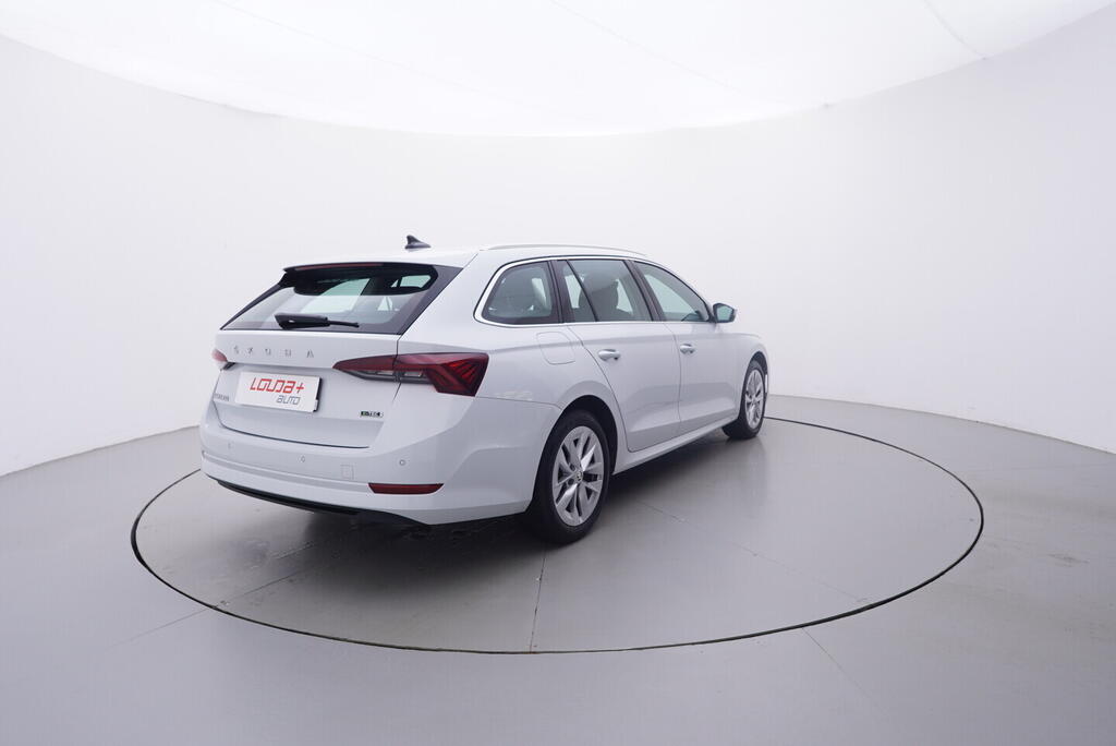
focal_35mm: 22
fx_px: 698
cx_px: 558
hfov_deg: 77.3
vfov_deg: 56.2
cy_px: 373
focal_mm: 15
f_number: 5
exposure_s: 1/80
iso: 200
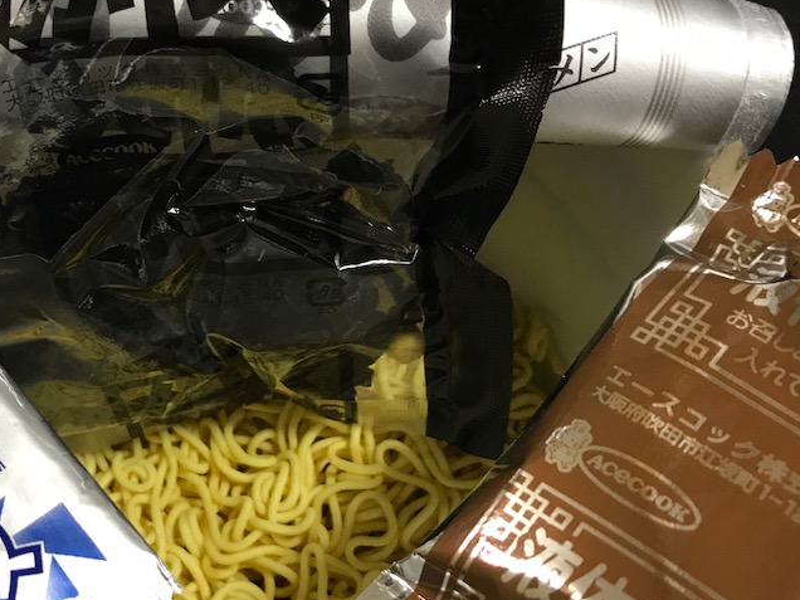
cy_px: 333
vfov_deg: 32.8
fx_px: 1017
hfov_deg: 42.3
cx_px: 263
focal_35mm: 44
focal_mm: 3.99
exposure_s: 1/15
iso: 40
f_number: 1.8
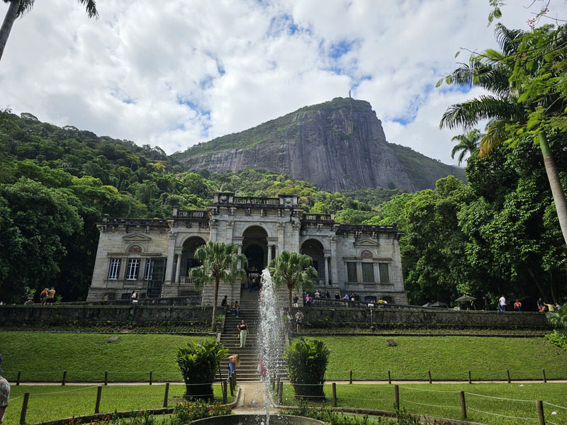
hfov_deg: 73.9
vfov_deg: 58.9
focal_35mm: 23
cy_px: 212
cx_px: 284
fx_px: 377
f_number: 1.7
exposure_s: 1/1038
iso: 10
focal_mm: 6.3
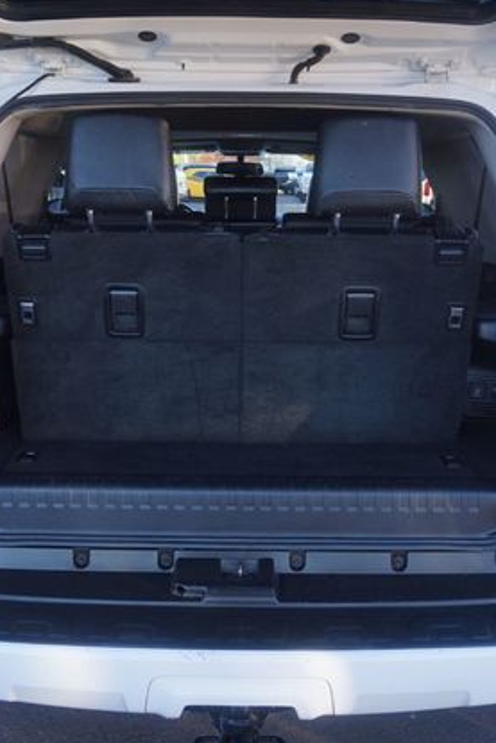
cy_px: 371
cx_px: 238
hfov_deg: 36.0
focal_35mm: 37
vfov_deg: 51.9
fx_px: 764
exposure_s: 1/60
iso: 100
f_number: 4.5
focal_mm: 16
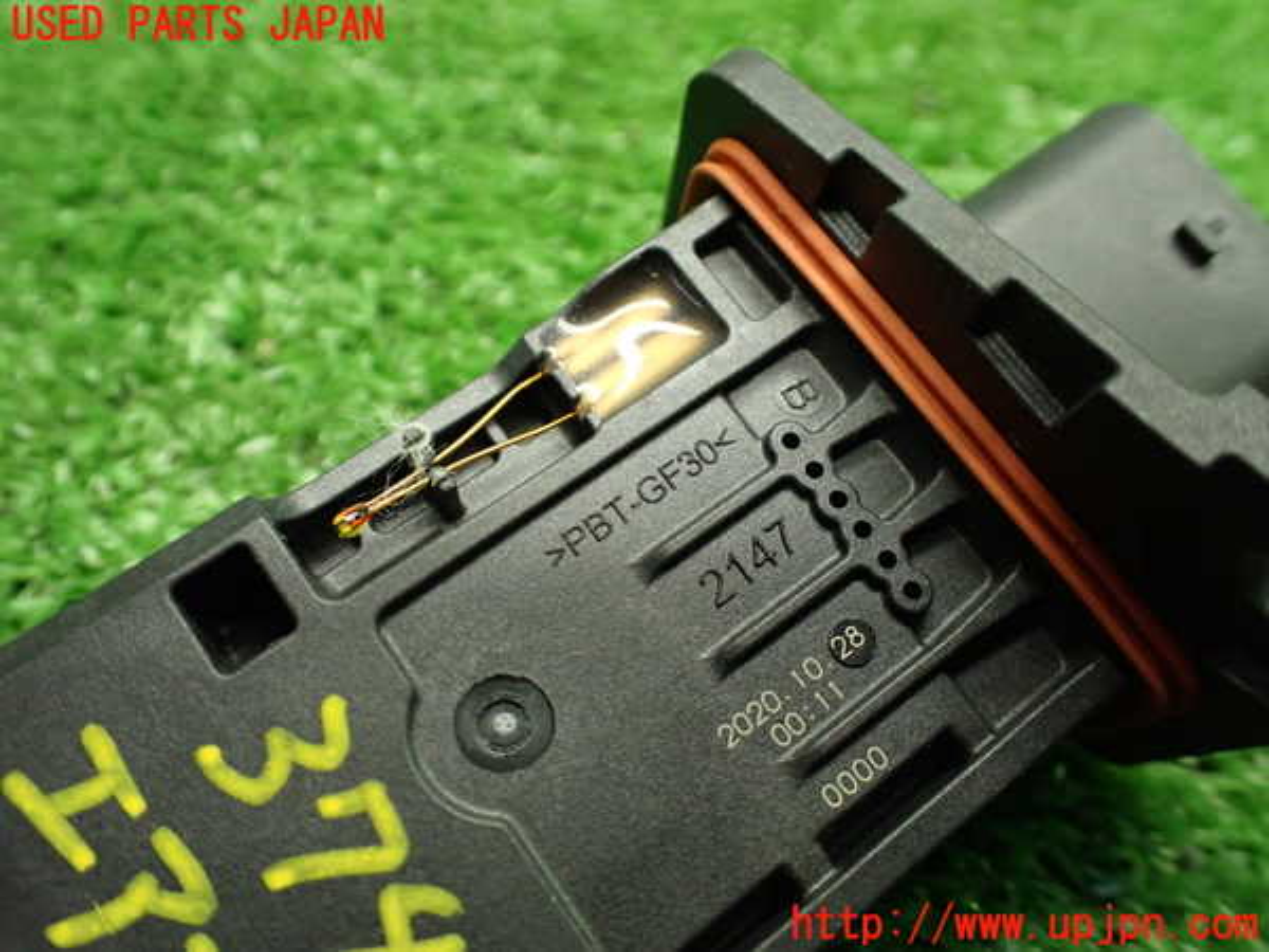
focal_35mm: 30
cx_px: 634
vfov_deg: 46.8
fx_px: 1100
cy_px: 476
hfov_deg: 60.0
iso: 800
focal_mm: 5.4
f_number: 2.3
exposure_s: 1/100
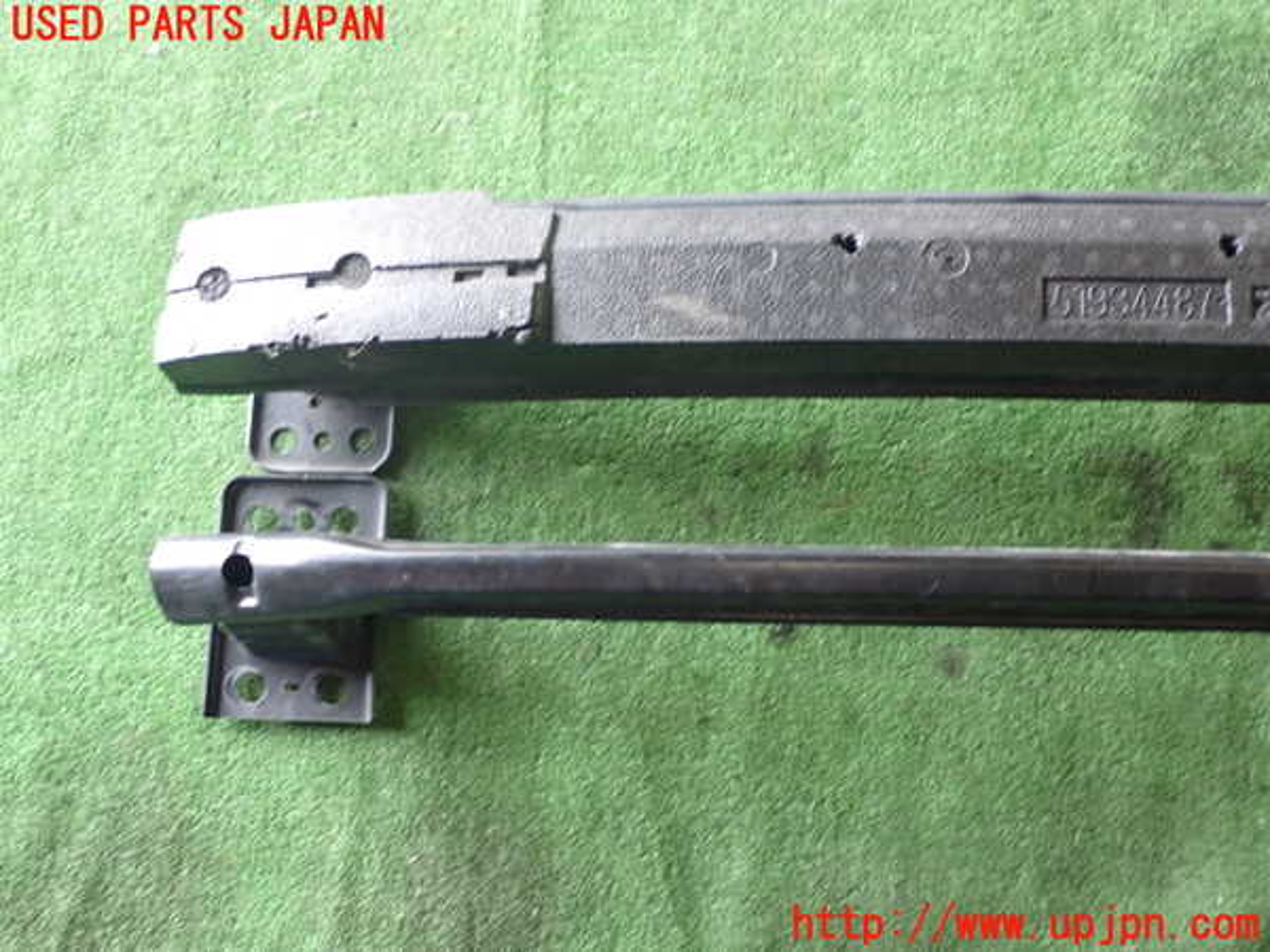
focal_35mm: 47
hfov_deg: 40.4
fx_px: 1724
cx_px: 635
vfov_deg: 30.9
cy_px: 476
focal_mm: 8.4
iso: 800
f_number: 3.1
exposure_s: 1/25
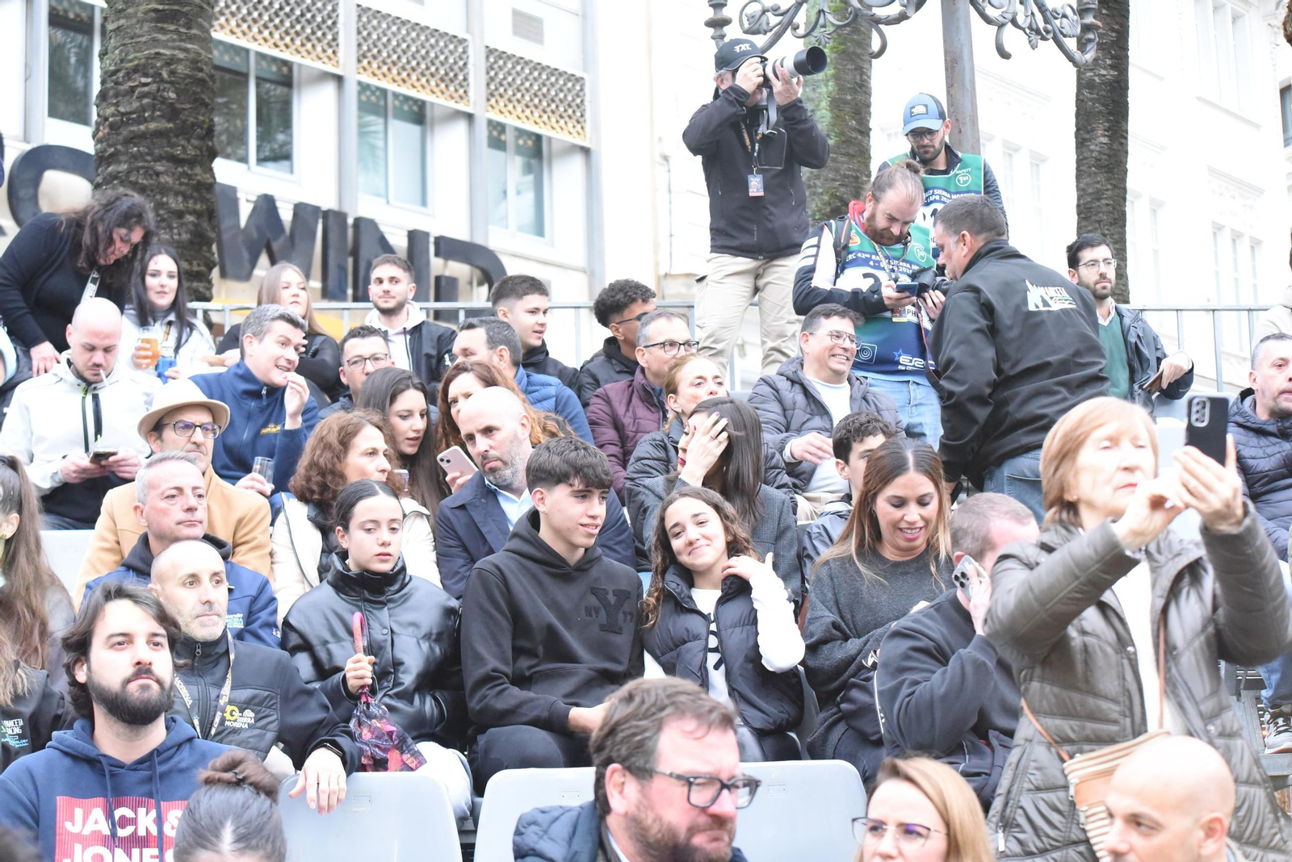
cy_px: 431
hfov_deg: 28.8
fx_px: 2513
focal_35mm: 70
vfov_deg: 19.5
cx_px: 646
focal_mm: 70
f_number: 4.5
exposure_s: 1/250
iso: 10000
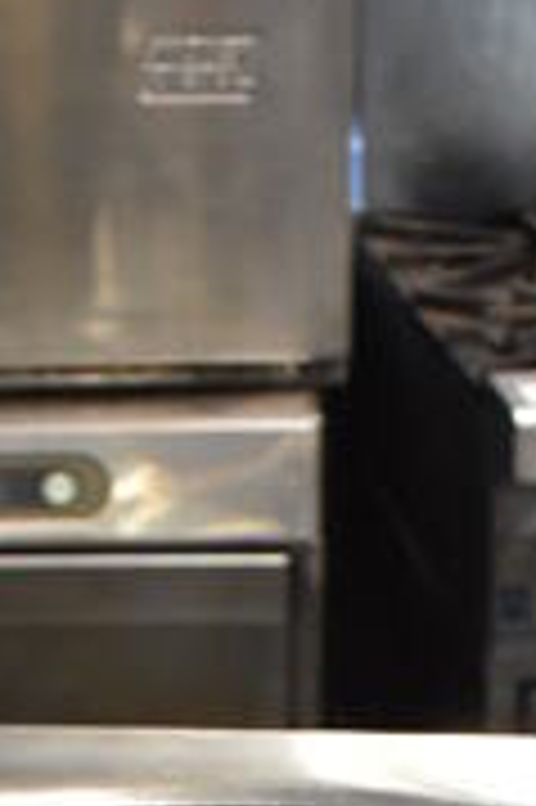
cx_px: 212
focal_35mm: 138
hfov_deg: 9.9
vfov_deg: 12.4
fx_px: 3088
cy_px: 1785
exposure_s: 1/125
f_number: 3.5
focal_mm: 18
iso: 2500
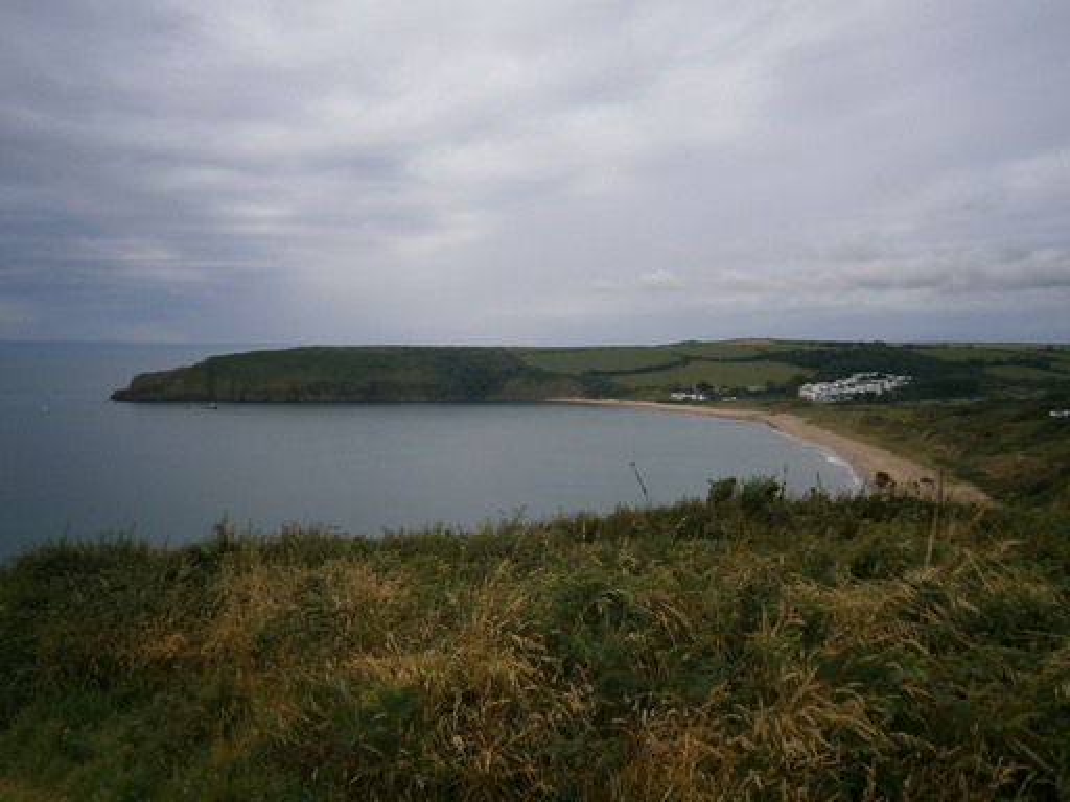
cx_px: 535
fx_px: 958
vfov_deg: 45.4
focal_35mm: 31
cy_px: 401
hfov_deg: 58.4
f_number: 8.3
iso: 80
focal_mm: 5.5
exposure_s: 1/200
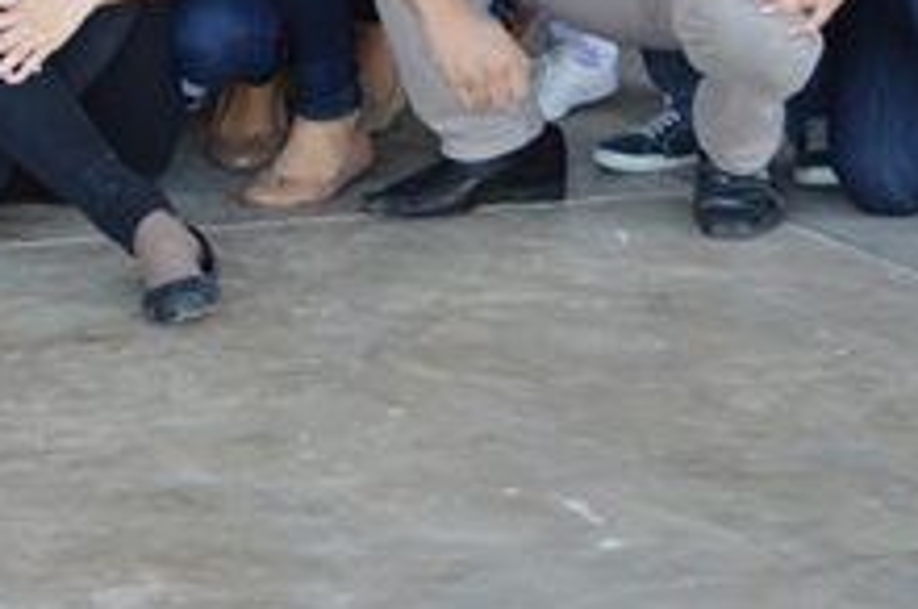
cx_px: -714
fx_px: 4439
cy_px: -695
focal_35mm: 174
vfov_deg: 7.5
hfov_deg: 11.0
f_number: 5.6
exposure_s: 1/100
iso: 400
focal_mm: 25
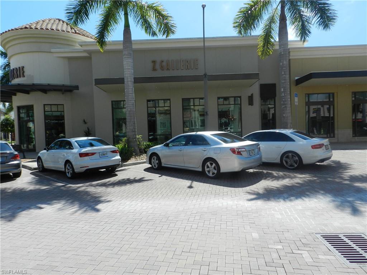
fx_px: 244
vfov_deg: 58.9
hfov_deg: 73.9
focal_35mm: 23
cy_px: 138
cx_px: 184
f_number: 4
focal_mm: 4
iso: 160
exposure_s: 1/800
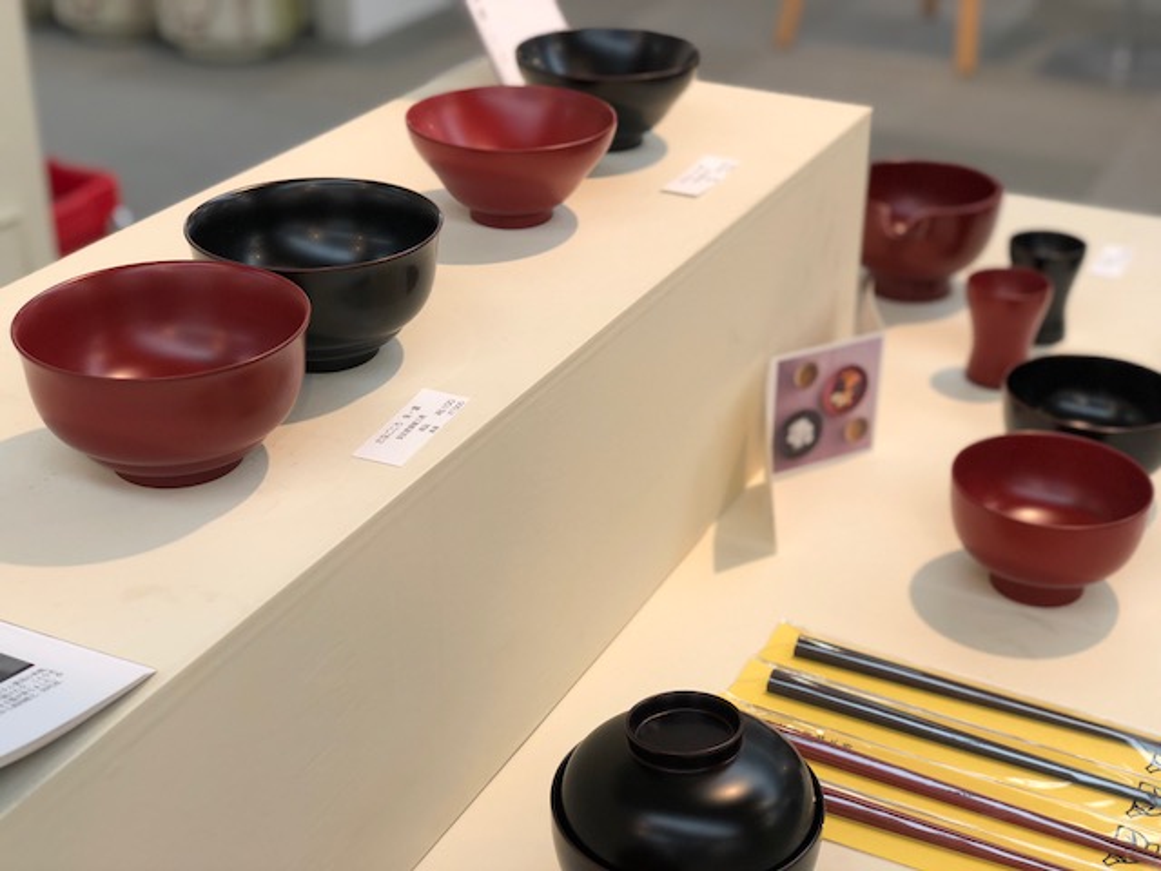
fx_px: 1744
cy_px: 436
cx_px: 580
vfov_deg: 28.0
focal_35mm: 52
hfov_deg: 36.8
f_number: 2.4
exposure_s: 1/50
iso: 40
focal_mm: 6
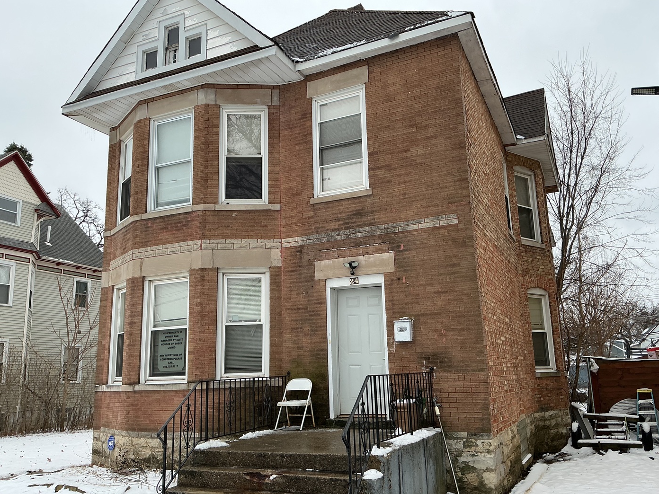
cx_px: 324
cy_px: 254
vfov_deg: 46.8
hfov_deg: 60.0
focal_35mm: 30
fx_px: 571
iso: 25
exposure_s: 1/486
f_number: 1.8
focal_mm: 3
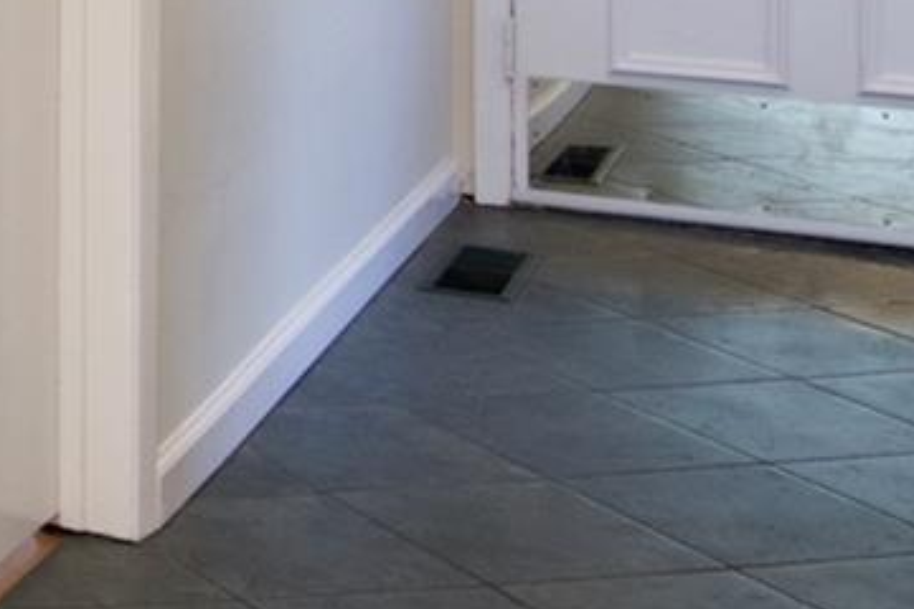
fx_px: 2382
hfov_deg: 15.8
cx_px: -1033
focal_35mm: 94
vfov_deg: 13.7
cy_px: -289
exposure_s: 1/3
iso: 640
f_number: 11
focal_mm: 11
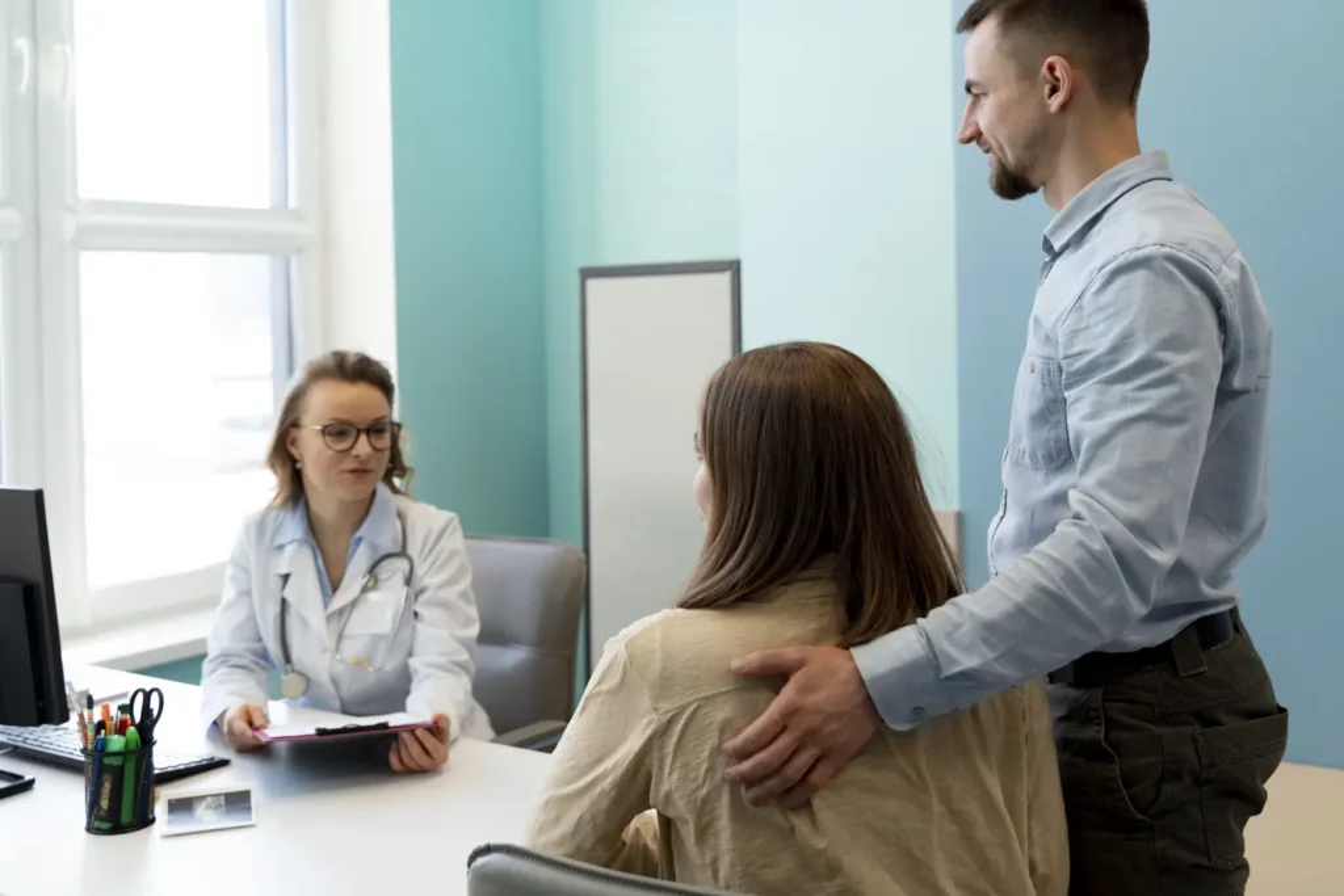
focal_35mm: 38
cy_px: 448
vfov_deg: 35.1
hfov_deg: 50.7
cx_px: 672
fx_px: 1419
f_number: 3.5
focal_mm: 38
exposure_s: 1/100
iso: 200
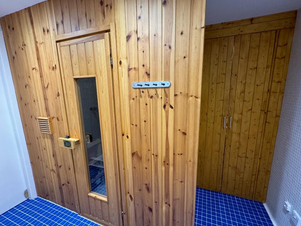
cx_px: 161
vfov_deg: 81.7
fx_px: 130
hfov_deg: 98.0
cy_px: 118
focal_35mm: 15
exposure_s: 1/50
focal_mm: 2.22
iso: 320
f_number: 2.2
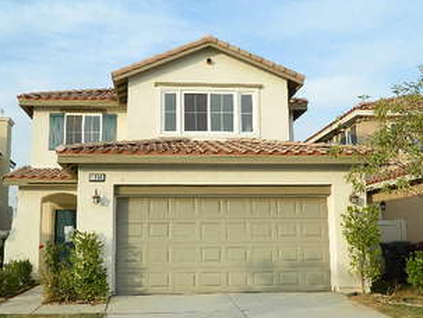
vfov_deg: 36.0
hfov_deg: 46.7
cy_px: 176
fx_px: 489
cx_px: 191
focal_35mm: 40
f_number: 3.3
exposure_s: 1/250
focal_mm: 6.2
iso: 80
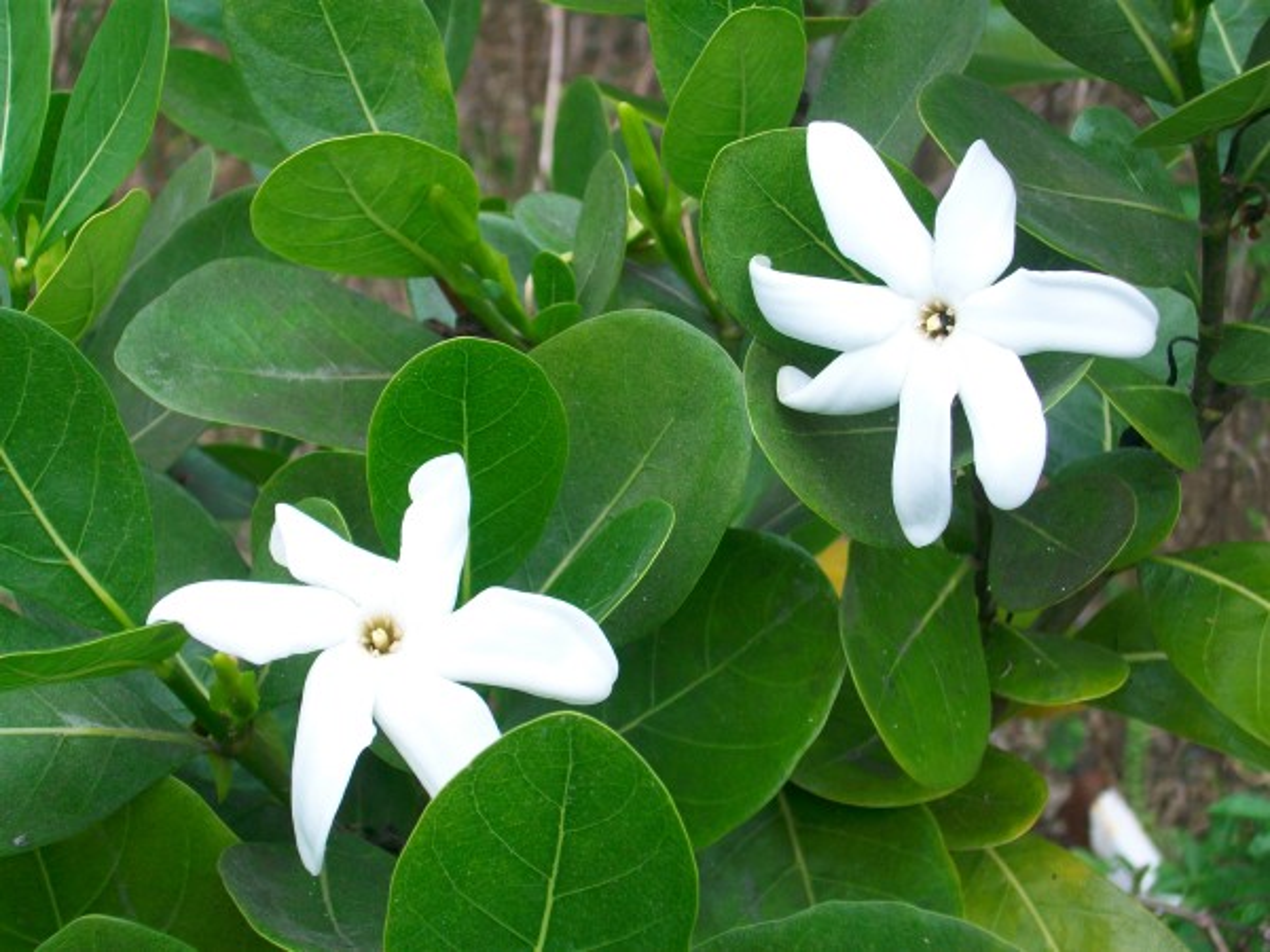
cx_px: 635
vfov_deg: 23.7
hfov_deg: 31.2
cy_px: 476
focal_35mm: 62
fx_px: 2275
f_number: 4.1
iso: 64
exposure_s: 1/160
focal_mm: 11
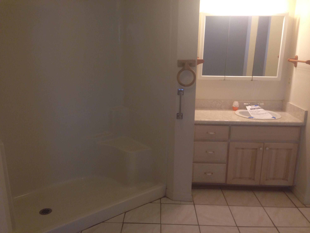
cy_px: 116
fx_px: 296
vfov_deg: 42.9
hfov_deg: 55.4
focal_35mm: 33
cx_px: 155
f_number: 2.4
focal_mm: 4.12
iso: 100
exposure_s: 1/20
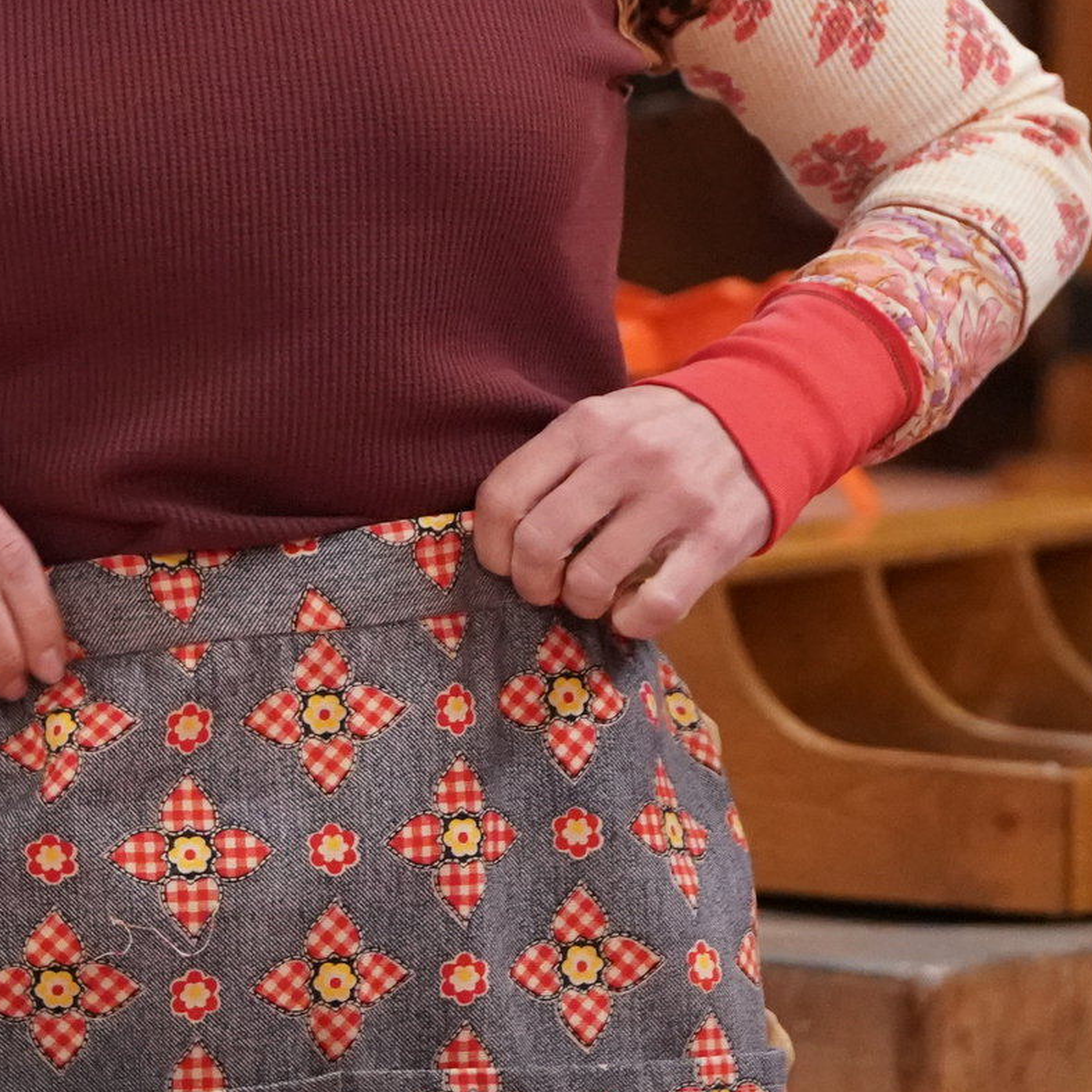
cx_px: 438
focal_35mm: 444
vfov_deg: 3.9
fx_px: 15847
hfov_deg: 3.9
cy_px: 18
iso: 8000
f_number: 3.2
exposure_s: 1/250
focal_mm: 137
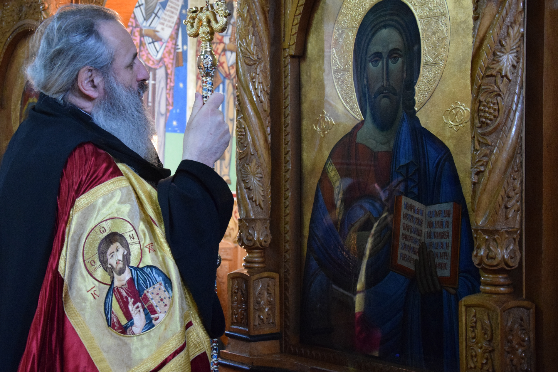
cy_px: 171
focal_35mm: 61
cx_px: 255
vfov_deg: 22.3
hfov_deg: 32.9
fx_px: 946
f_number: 4.2
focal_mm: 34
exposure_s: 1/60
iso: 4000
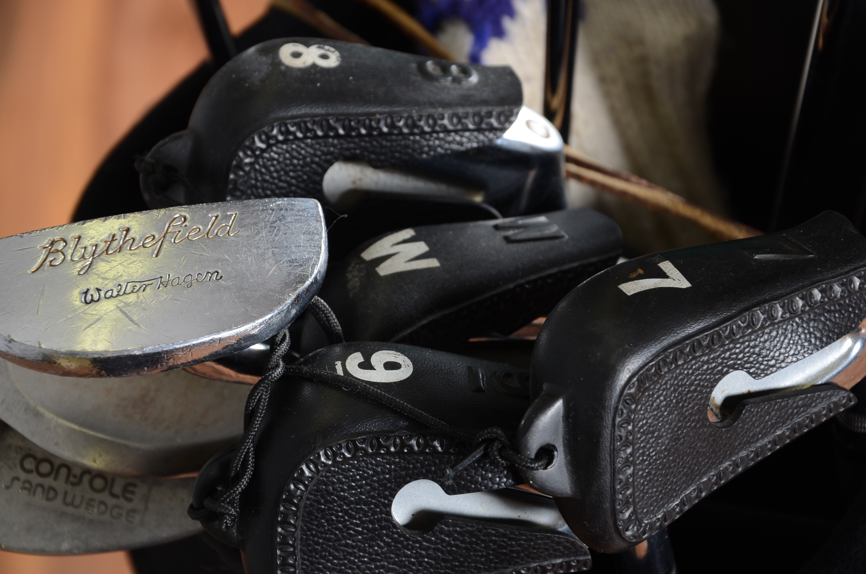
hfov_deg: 15.2
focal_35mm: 135
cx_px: 433
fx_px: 3241
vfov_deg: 10.1
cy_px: 287
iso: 250
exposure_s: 1/100
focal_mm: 90
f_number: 7.1
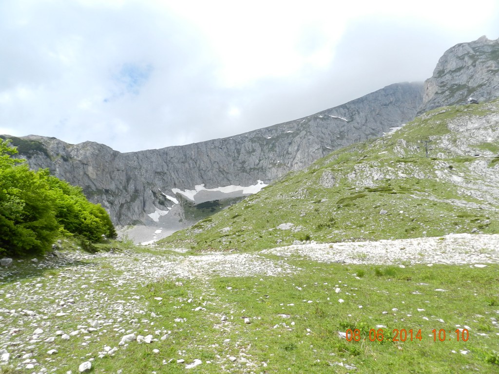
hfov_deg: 73.9
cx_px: 250
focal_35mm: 23
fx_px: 332
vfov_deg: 58.9
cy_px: 187
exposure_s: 1/800
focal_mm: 4
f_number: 4
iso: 160
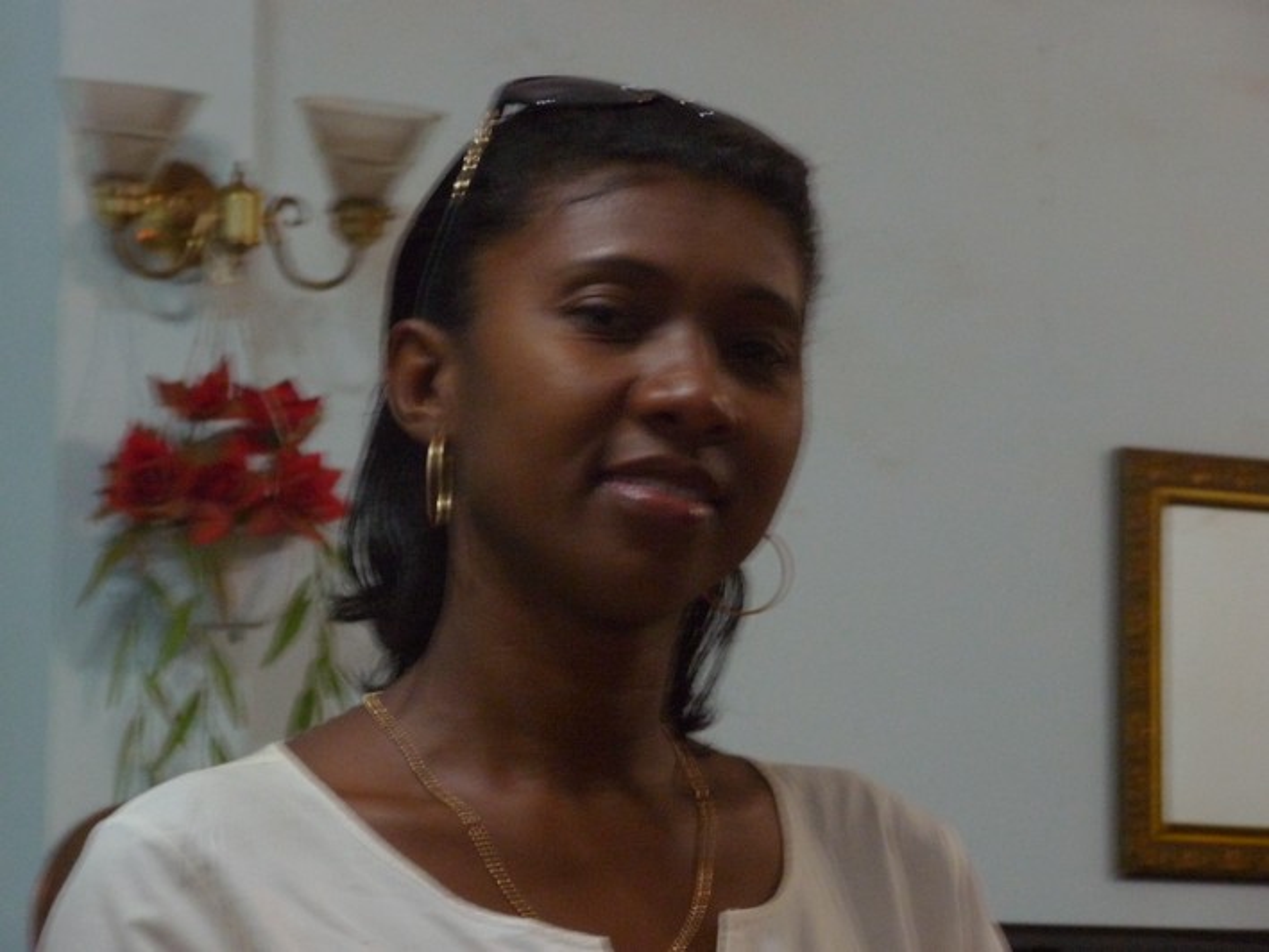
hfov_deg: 14.0
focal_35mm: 141
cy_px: 476
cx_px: 634
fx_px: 5170
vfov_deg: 10.5
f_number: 4.8
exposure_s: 1/8
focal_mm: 24.1
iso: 400
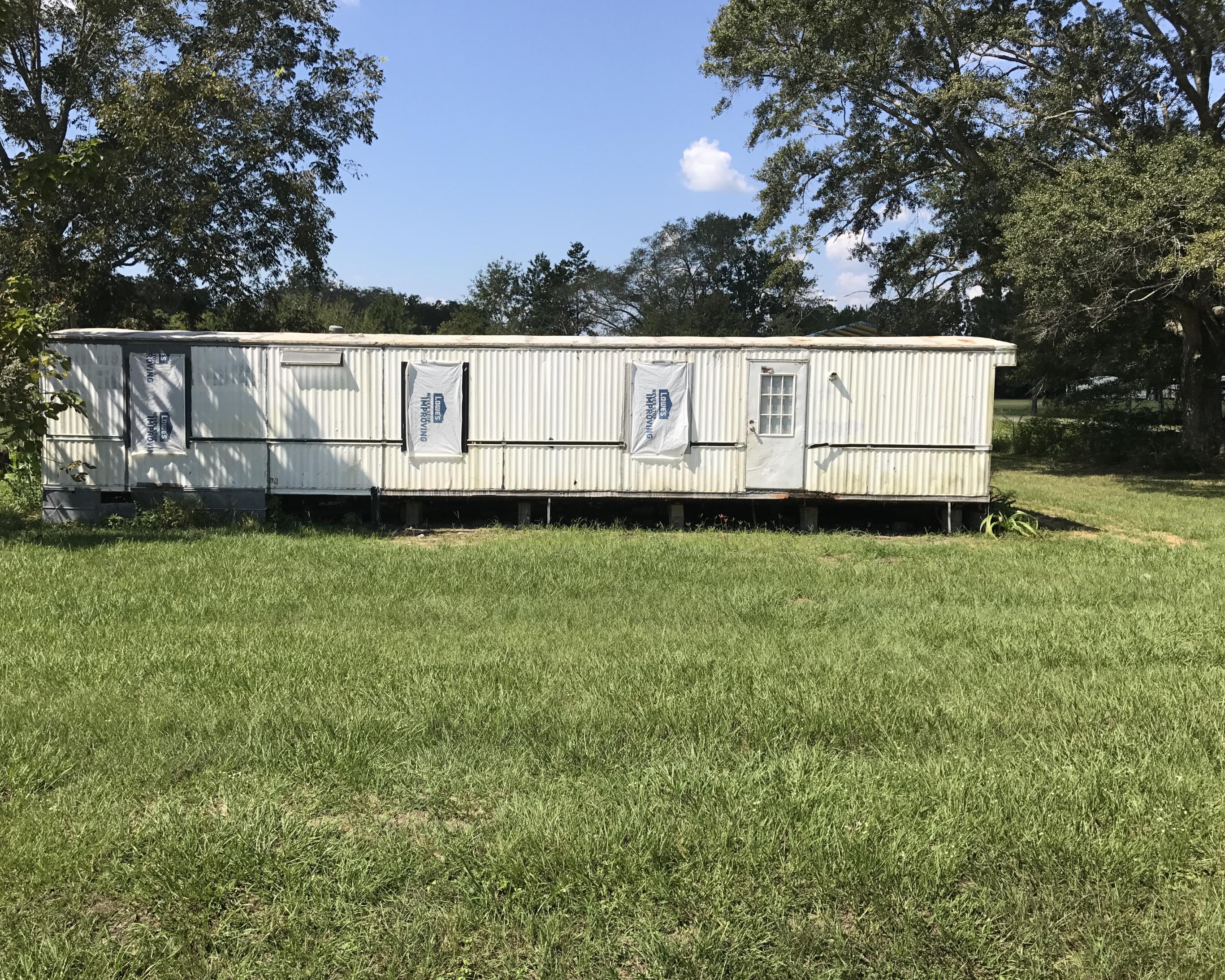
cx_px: 554
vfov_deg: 48.5
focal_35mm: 30
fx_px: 1088
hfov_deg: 58.7
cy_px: 487
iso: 20
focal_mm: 3.99
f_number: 1.8
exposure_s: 1/2398
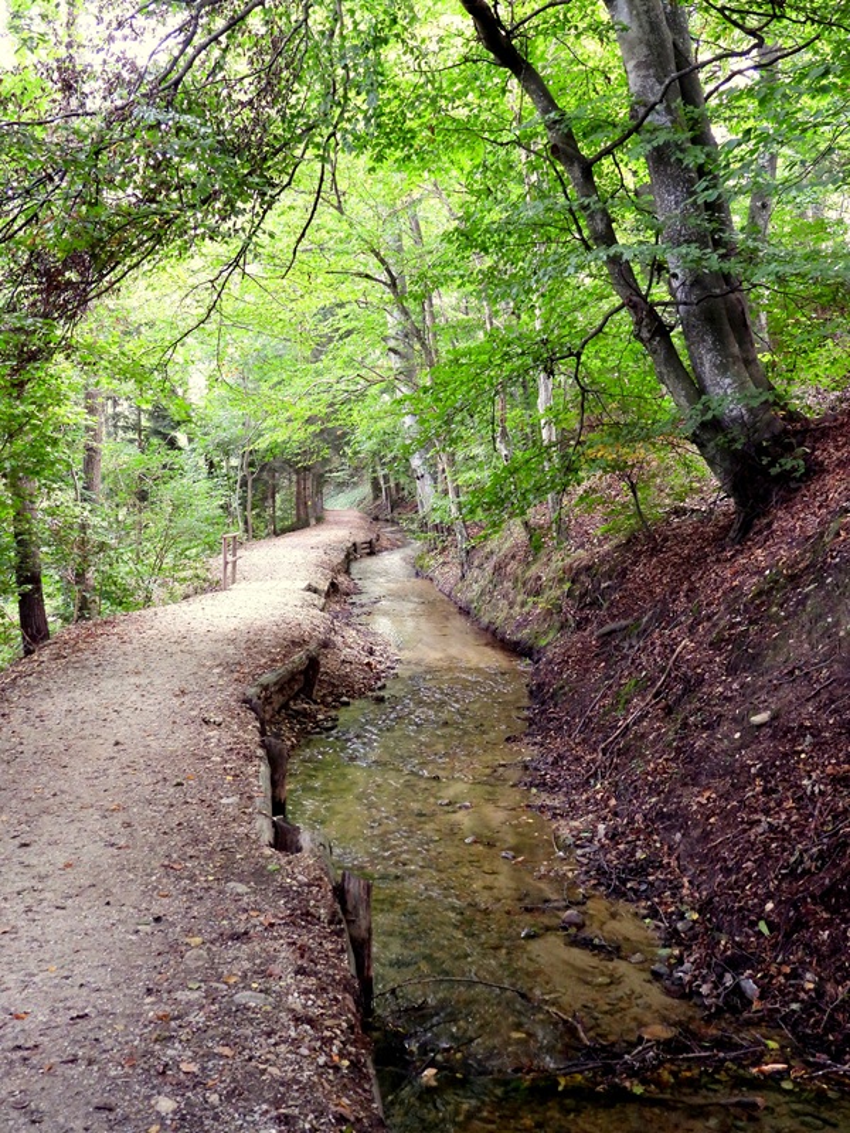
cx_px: 425
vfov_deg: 46.8
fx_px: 1310
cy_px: 566
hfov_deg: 36.0
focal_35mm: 40
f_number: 3.2
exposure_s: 1/25
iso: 400
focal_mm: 7.1
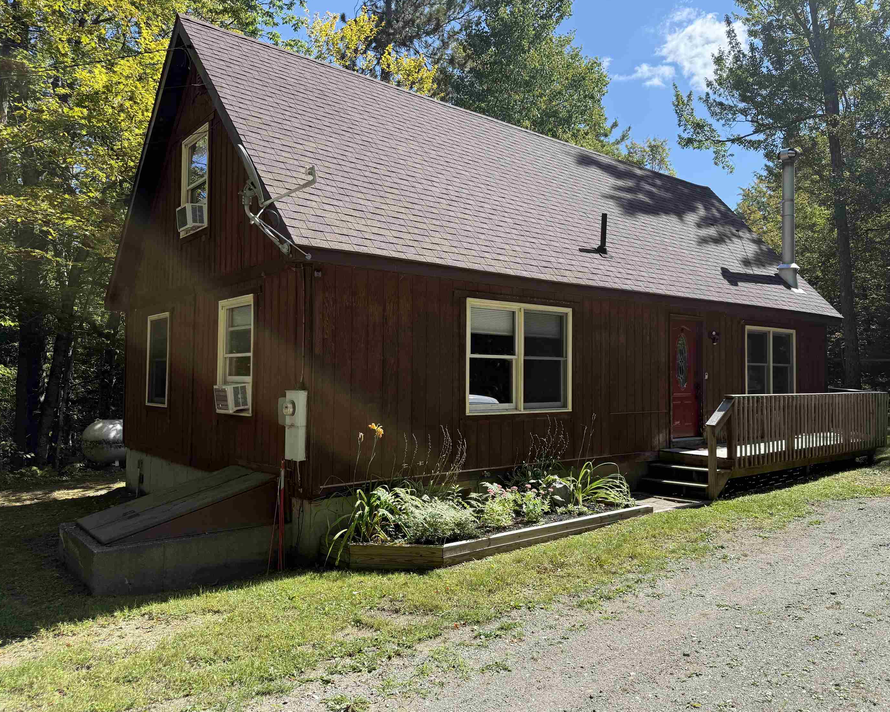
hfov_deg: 65.9
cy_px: 348
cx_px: 480
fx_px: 685
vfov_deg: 54.9
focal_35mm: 26
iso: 80
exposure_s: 1/2169
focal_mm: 6.76
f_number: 1.78
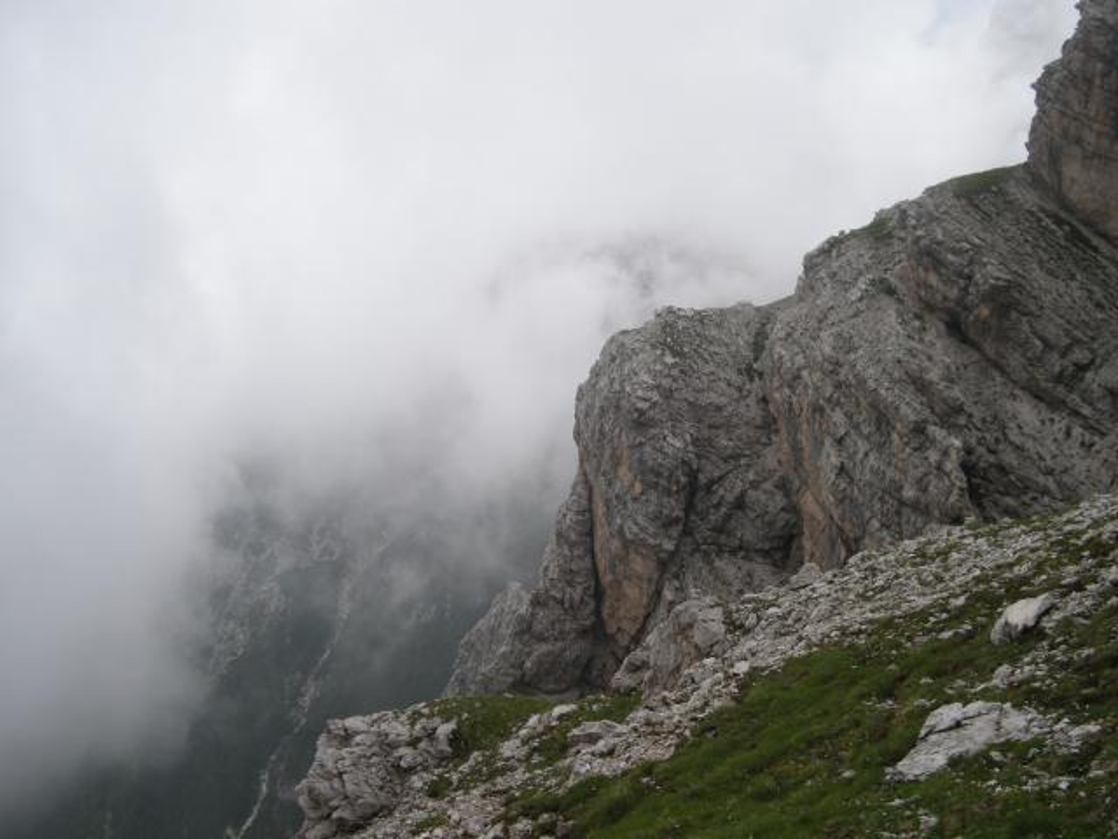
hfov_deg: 50.1
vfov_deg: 38.7
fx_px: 1195
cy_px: 420
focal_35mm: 37
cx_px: 559
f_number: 2.8
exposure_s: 1/651
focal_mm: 7.9
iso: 64
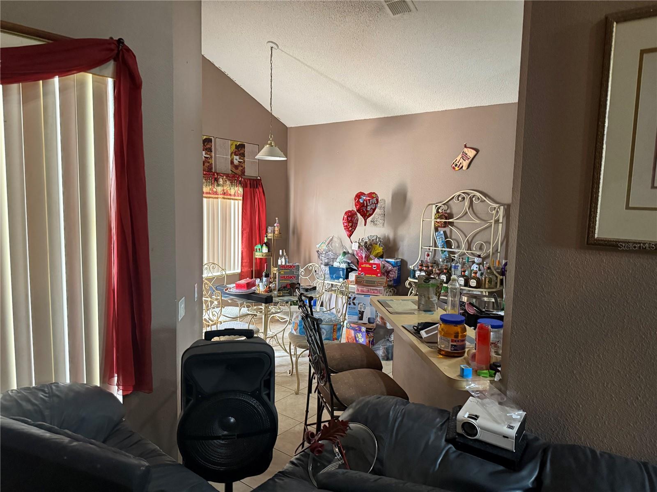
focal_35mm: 24
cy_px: 246
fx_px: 456
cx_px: 328
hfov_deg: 71.6
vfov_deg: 56.8
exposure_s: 1/60
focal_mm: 6.76
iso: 800
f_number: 1.78
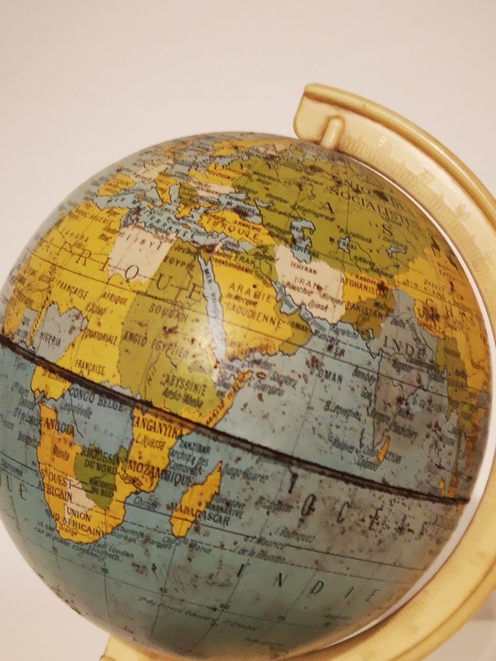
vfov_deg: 35.5
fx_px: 1012
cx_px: 274
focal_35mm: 53
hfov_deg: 27.5
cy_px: 484
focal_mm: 3.95
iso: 400
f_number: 1.8
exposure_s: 1/25
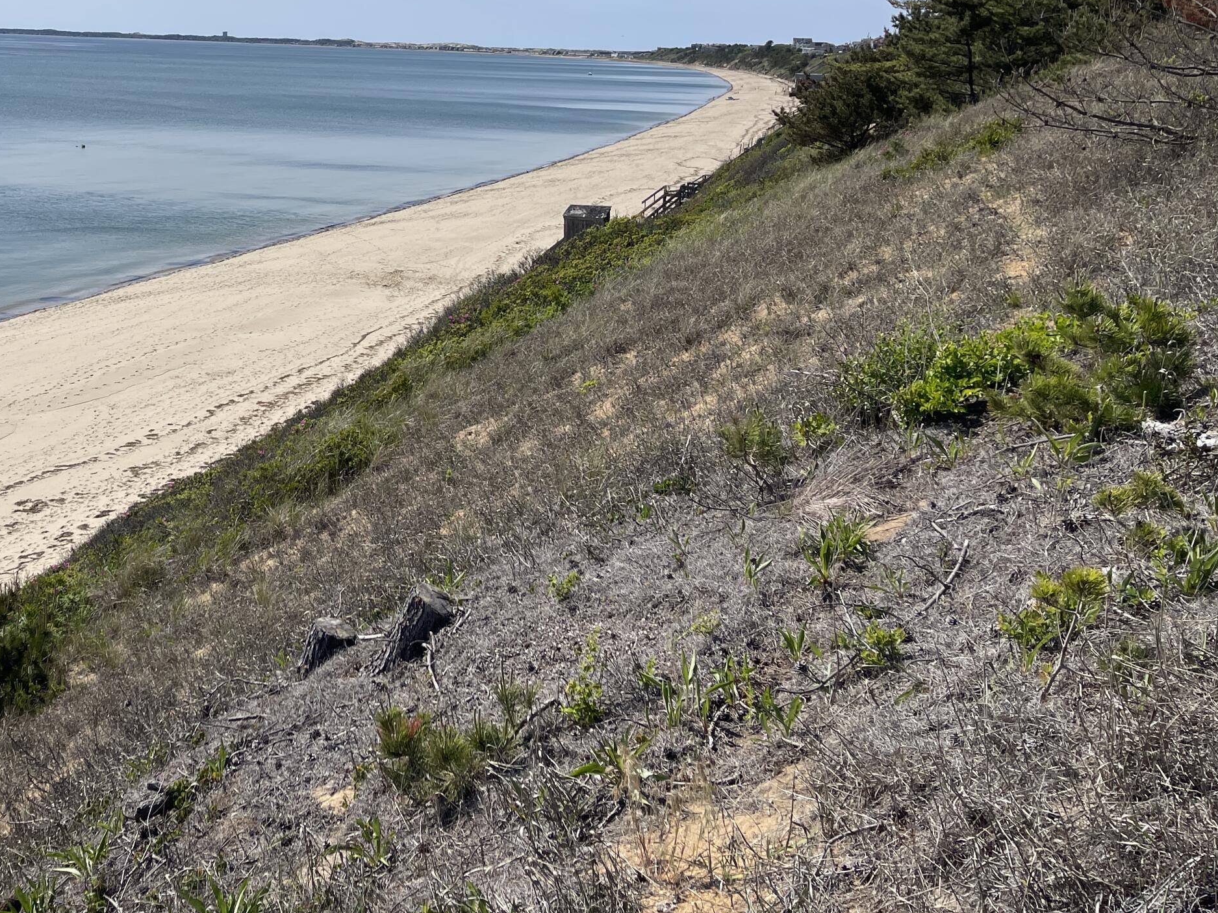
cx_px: 317
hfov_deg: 45.3
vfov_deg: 35.1
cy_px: 225
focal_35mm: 40
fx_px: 1407
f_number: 1.6
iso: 32
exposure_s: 1/6993
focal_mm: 5.1
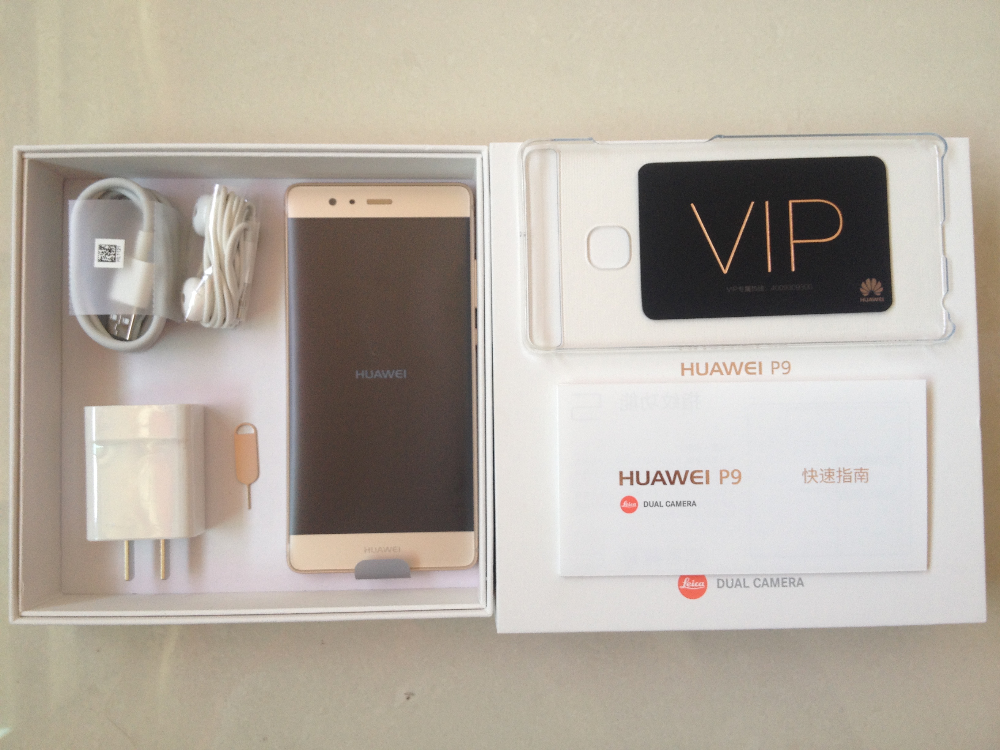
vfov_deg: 40.7
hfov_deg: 52.6
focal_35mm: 35
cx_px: 500
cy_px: 375
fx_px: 1011
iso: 50
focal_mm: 4.28
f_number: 2.4
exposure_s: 1/30
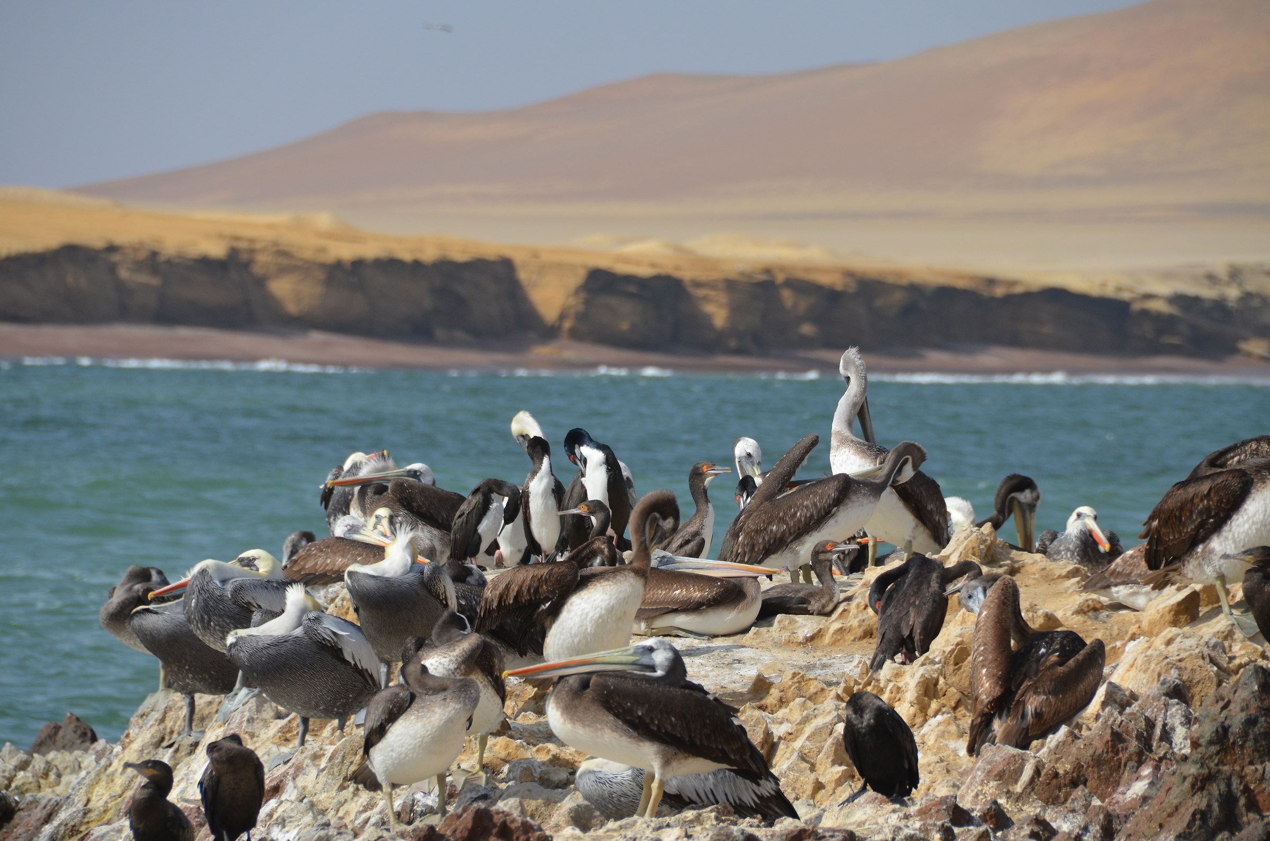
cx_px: 635
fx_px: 10560
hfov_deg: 6.9
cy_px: 420
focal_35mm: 300
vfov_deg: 4.6
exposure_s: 1/2000
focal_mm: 200
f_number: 8
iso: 400
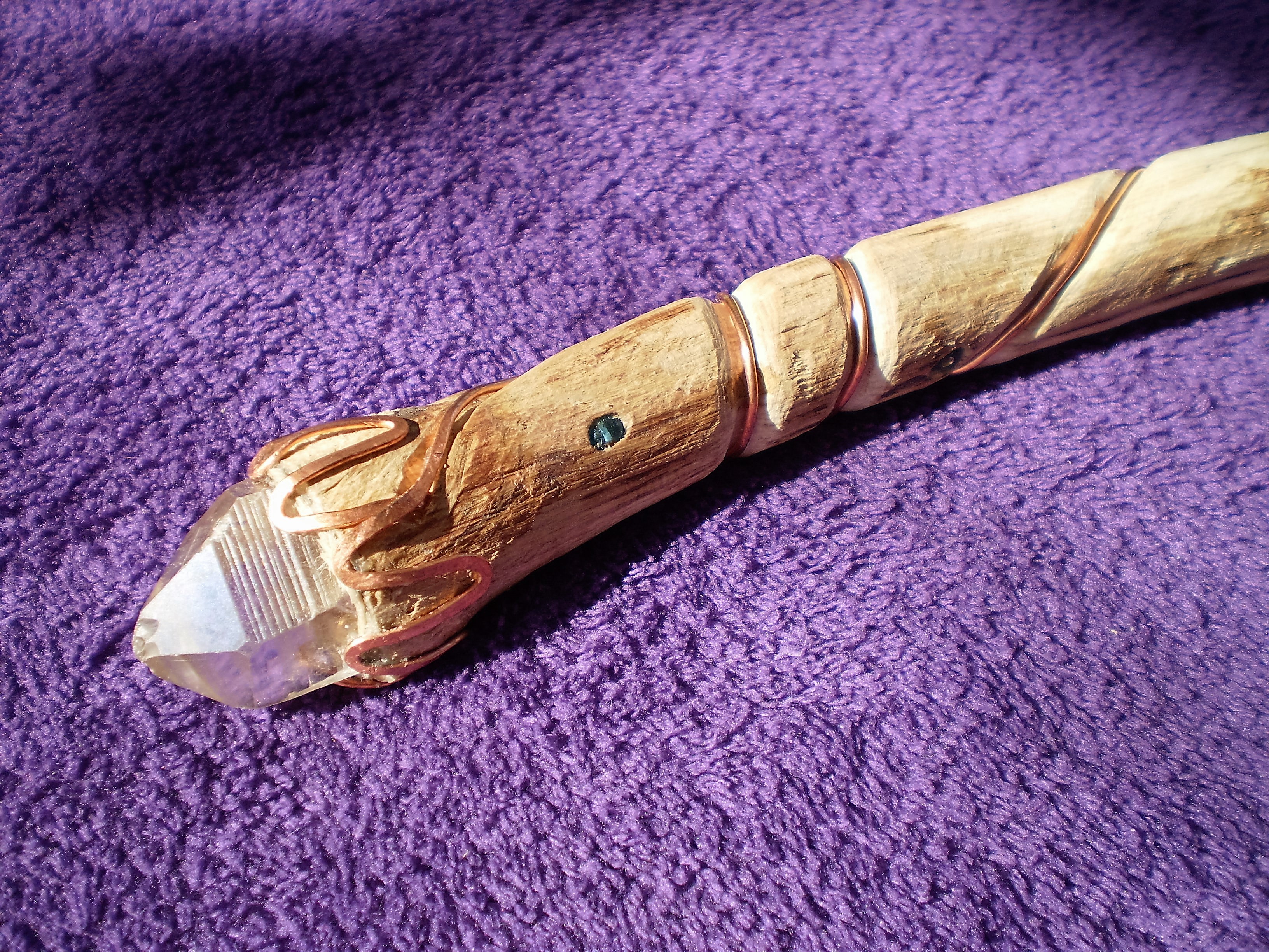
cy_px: 476
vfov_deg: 34.3
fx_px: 1540
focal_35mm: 42
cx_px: 634
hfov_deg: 44.8
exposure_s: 1/640
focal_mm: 7.4
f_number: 3.5
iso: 64
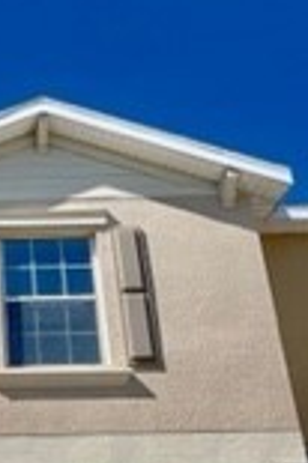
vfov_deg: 34.3
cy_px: 388
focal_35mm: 56
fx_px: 720
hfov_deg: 21.7
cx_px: -96
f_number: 1.8
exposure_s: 1/1508
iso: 32
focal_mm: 1.57
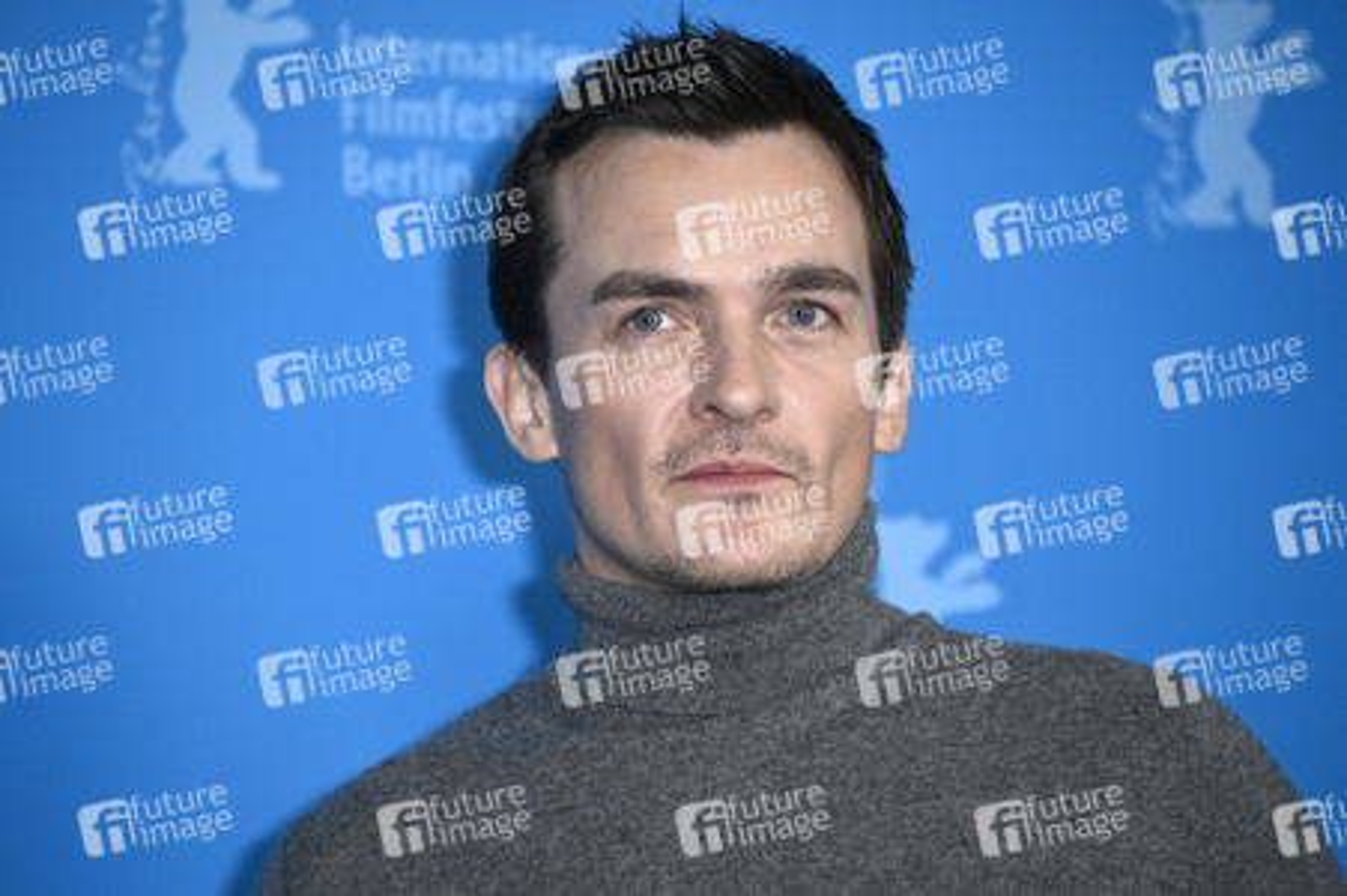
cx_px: 674
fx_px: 11216
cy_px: 448
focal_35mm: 300
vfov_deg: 4.6
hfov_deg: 6.9
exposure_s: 1/200
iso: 1000
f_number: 5.6
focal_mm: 300
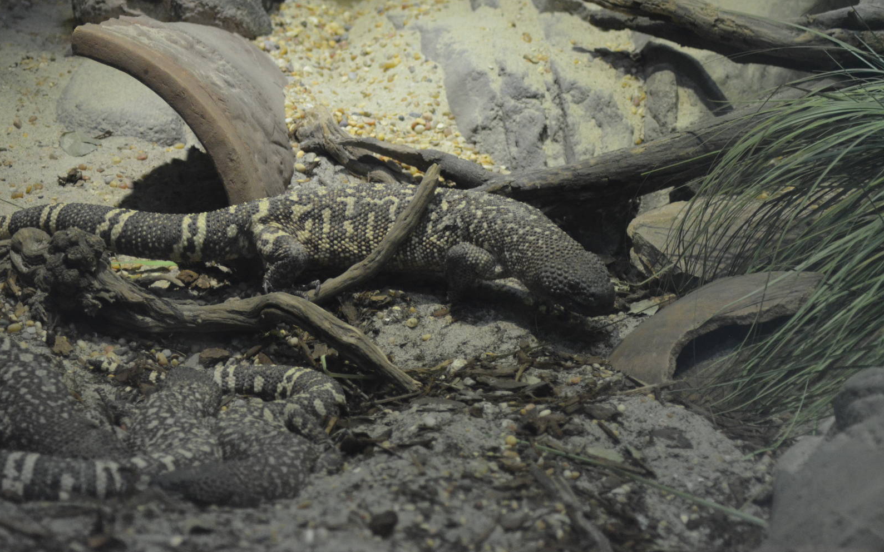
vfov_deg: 7.8
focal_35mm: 169
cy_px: 272
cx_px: 439
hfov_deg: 12.4
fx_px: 4071
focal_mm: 110
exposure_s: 1/125
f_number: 4
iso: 2200
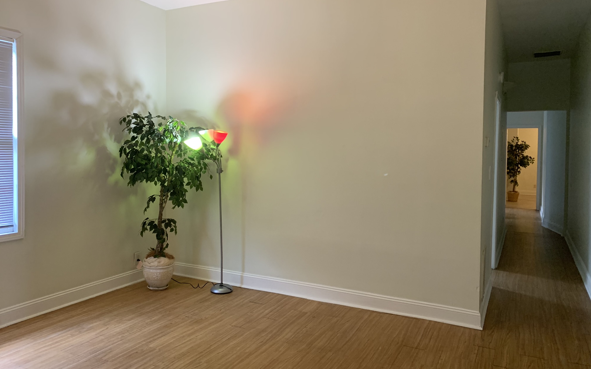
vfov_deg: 44.5
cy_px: 165
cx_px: 293
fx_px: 451
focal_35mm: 28
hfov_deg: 66.5
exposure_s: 1/60
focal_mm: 4.25
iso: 200
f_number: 1.8
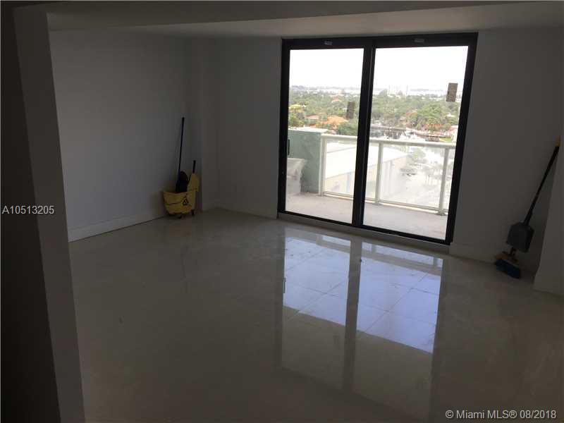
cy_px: 212
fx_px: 472
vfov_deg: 48.2
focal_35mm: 29
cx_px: 282
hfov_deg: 61.7
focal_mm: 4.15
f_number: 2.2
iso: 32
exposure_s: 1/128
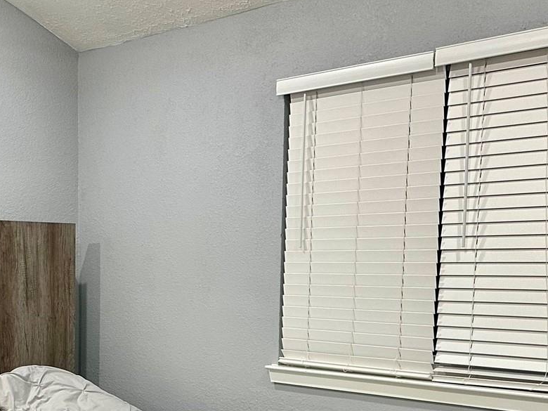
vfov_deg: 22.7
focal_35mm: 63
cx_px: 115
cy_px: 378
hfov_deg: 30.0
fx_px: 997
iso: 250
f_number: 1.78
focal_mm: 6.86
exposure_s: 1/60
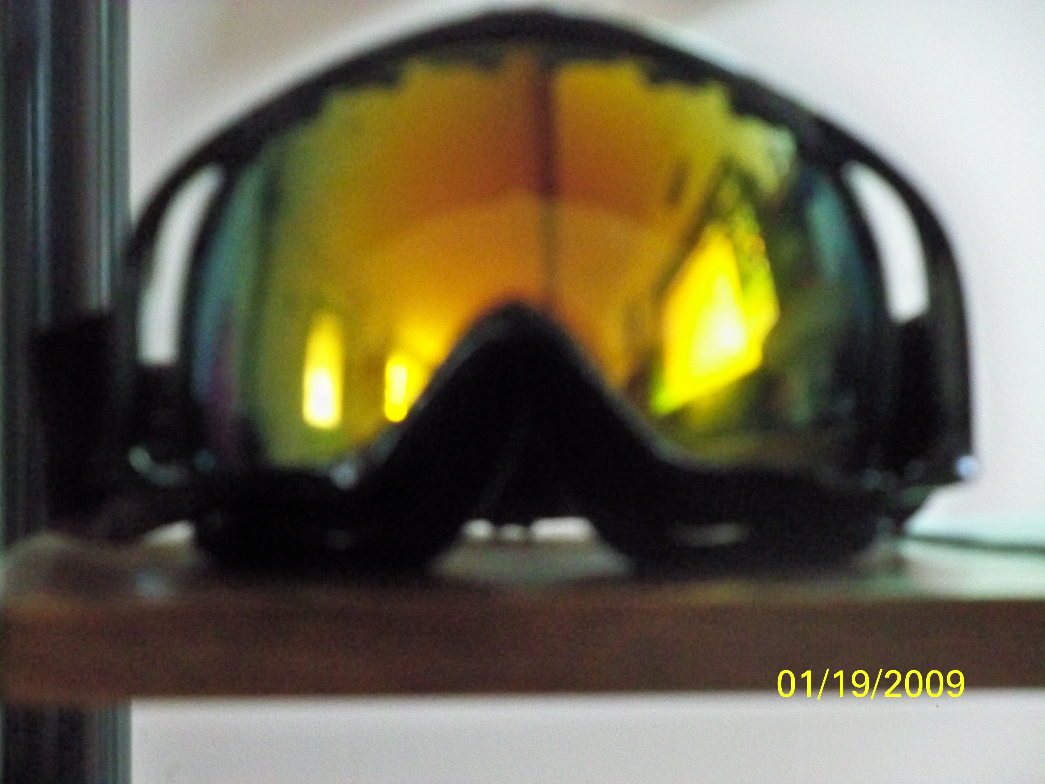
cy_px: 392
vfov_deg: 10.2
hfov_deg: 13.5
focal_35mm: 146
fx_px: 4407
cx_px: 522
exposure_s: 1/13
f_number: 4.3
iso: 1600
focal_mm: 25.8
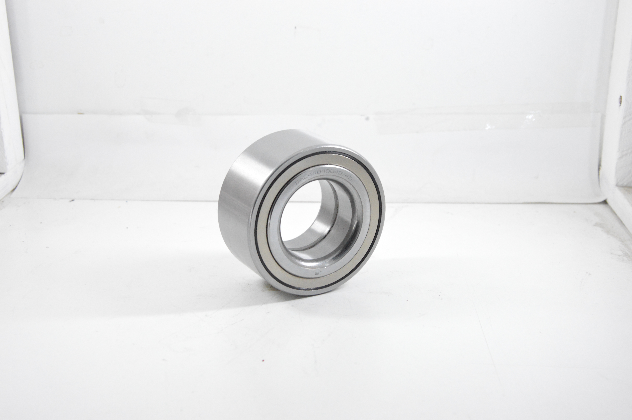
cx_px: 316
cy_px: 210
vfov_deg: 22.6
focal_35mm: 60
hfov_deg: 33.4
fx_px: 1052
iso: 3200
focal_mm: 40
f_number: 7.1
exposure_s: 1/100
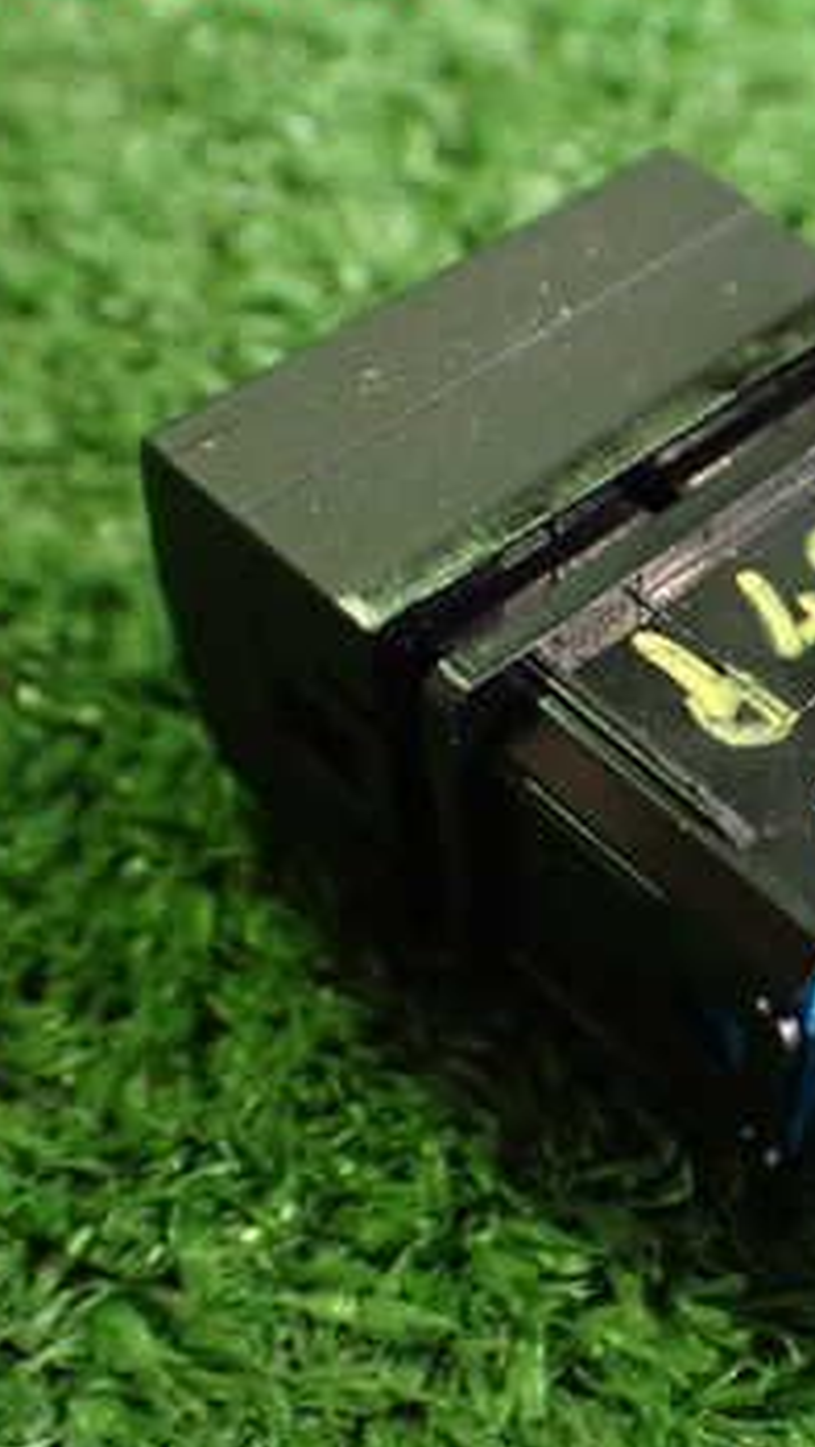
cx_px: 918
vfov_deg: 37.2
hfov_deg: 20.4
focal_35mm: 56
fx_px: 2150
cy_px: 814
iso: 800
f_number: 2.3
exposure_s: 1/100
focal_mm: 5.4
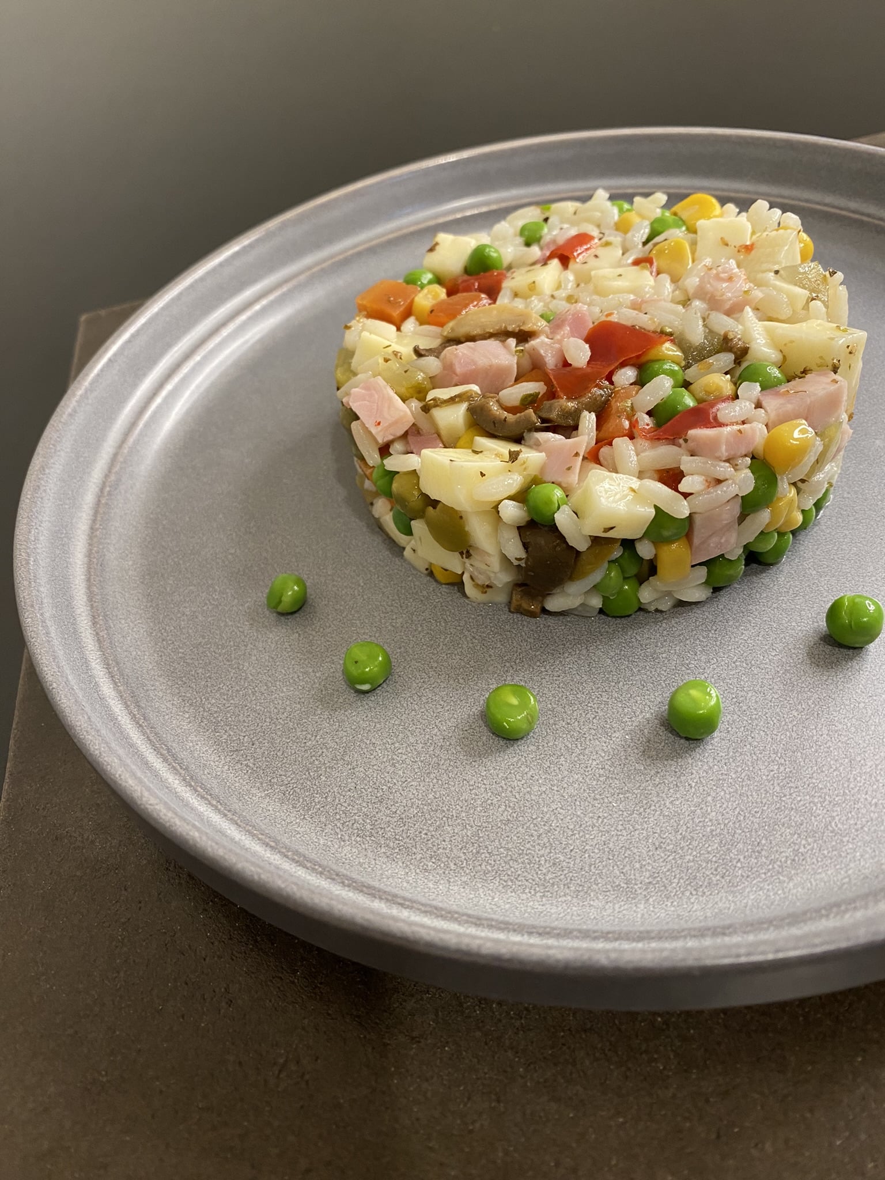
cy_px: 590
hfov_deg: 53.1
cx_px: 442
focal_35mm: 26
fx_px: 886
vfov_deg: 67.3
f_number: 1.8
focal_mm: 4.25
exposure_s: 1/50
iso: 160
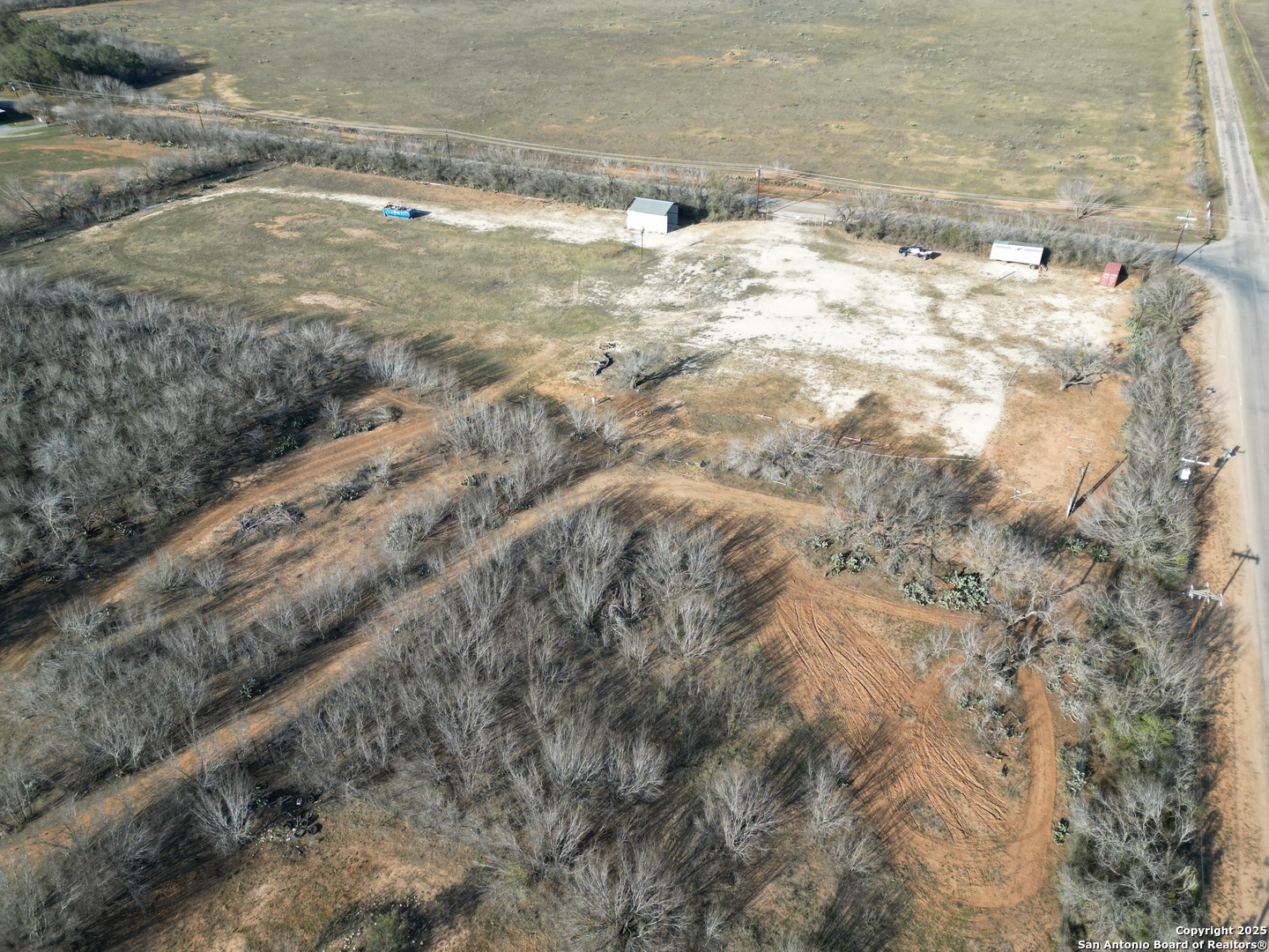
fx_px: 880
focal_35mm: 24
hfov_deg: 71.6
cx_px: 634
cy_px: 476
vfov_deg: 56.8
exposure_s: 1/1500
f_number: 1.7
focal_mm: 6.72
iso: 120
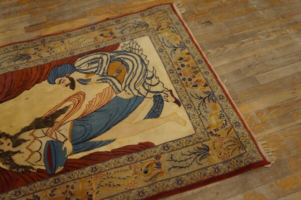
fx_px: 301
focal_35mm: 36
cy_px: 100
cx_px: 150
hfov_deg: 53.2
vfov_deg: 36.8
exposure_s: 1/60
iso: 500
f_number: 4
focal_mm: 24
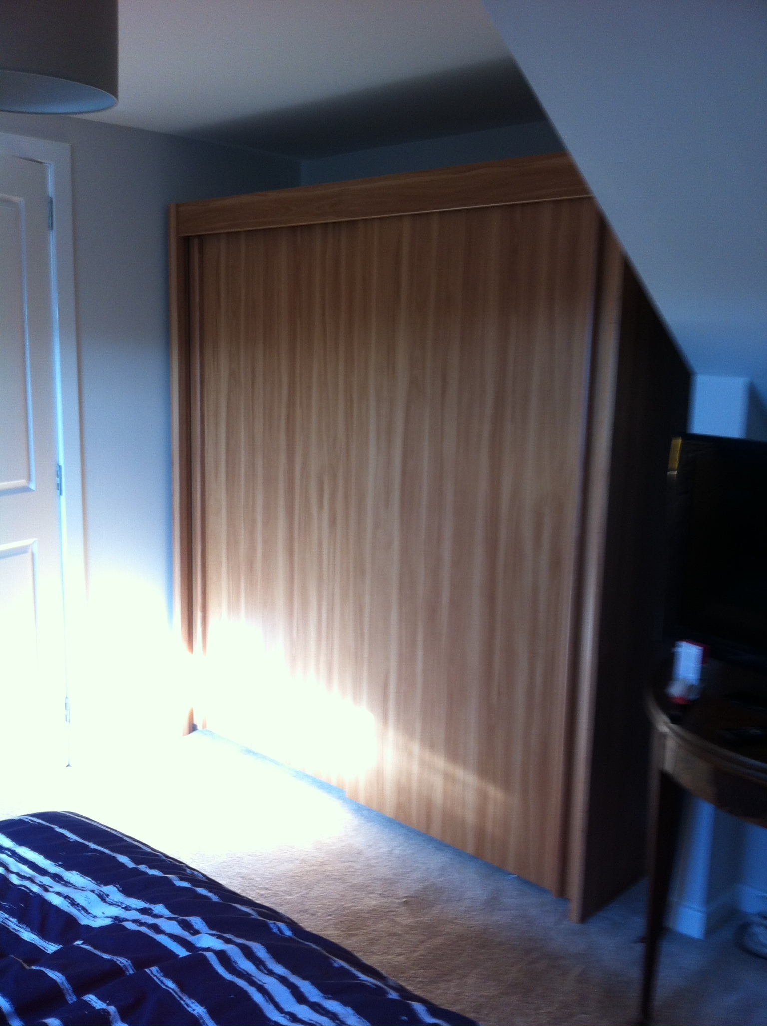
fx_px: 1037
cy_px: 513
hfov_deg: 40.6
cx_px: 384
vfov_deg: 52.7
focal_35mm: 35
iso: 80
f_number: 2.8
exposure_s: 1/20
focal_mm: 3.85
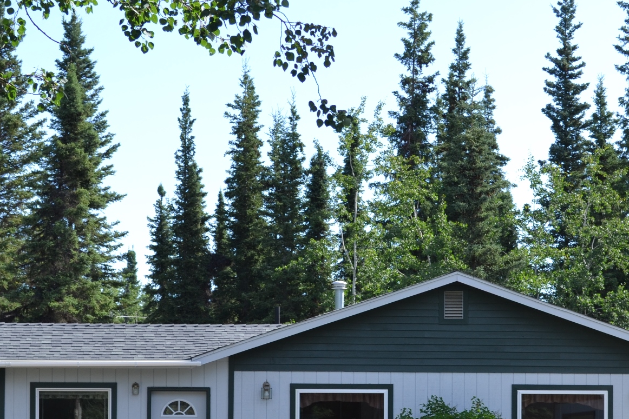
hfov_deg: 18.1
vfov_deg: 12.1
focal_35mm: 113
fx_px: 1974
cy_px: 360
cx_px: 358
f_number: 6.3
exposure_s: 1/160
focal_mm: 38
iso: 100
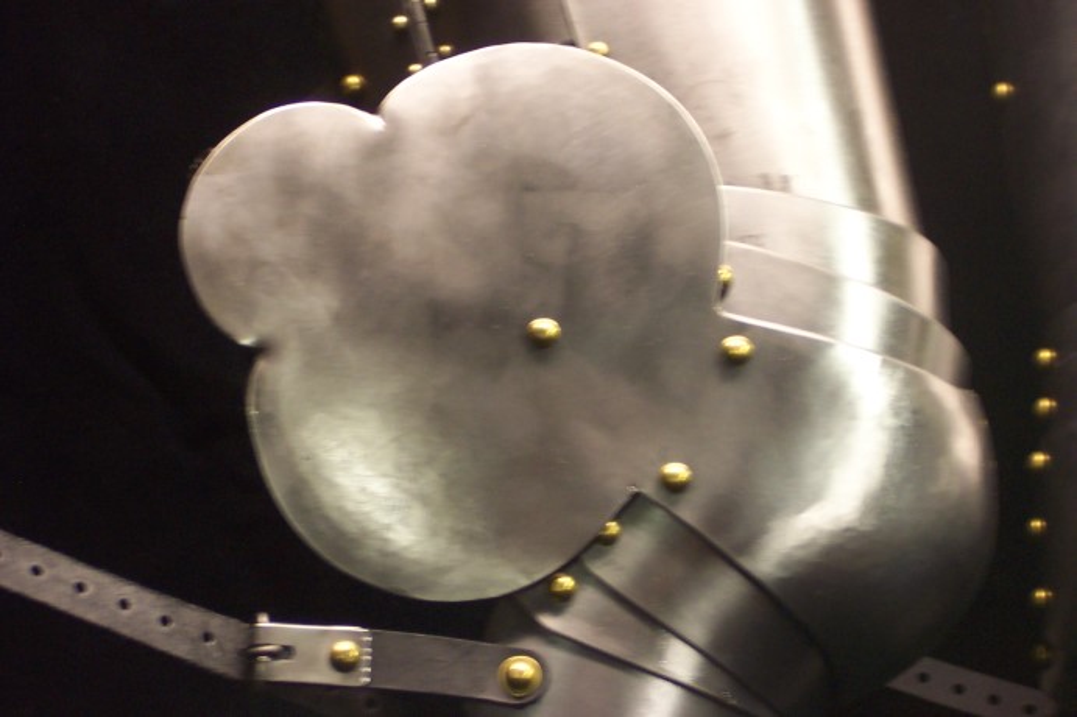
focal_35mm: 101
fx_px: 3020
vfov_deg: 13.5
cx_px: 538
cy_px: 358
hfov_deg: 20.2
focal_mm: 21.3
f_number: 4.8
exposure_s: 1/8
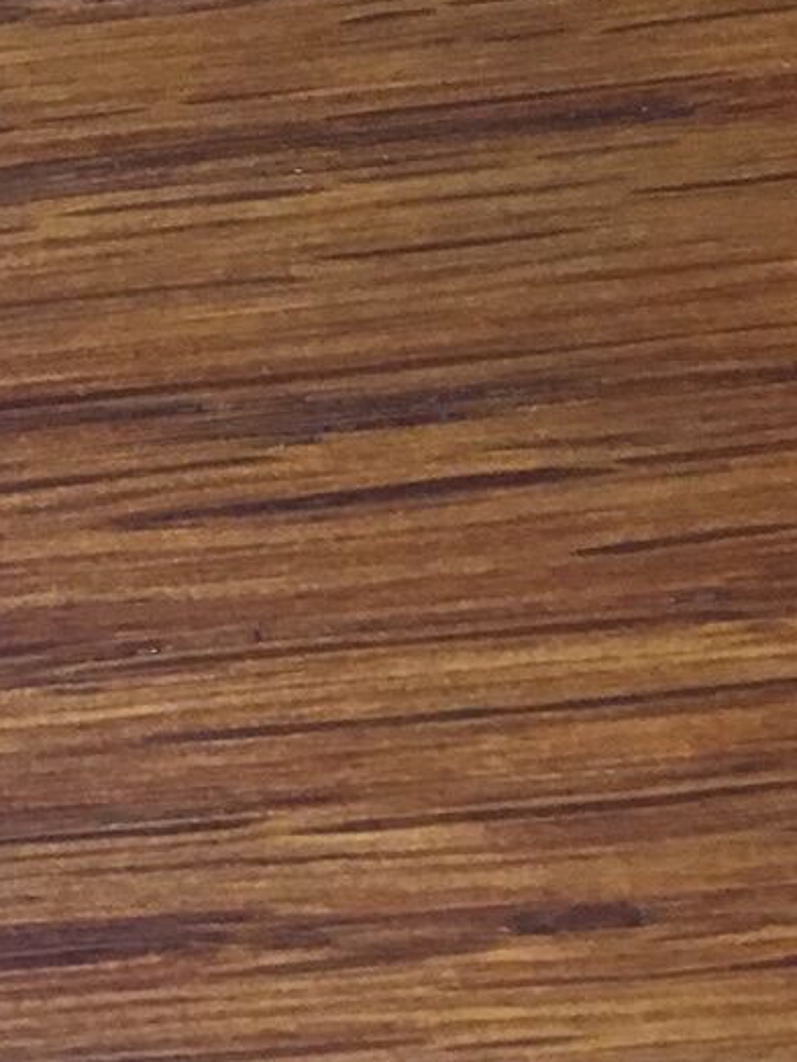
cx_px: -410
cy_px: 1194
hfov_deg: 12.4
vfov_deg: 16.7
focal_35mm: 114
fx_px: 3498
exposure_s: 1/25
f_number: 2.2
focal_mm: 4.15
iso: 200
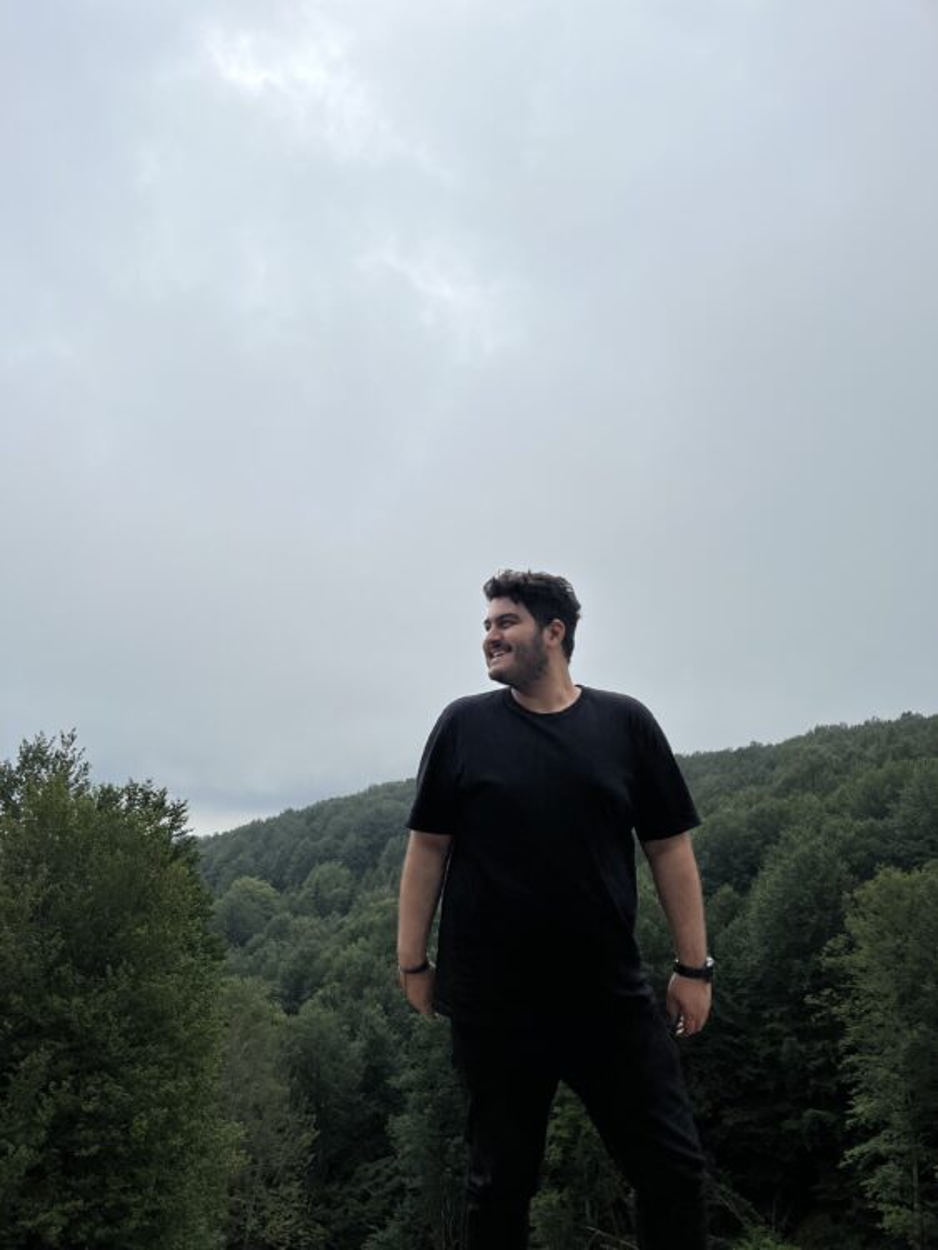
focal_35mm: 26
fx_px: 939
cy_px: 625
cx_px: 469
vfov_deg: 67.3
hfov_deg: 53.1
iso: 50
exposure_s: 1/3413
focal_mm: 5.1
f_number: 1.6
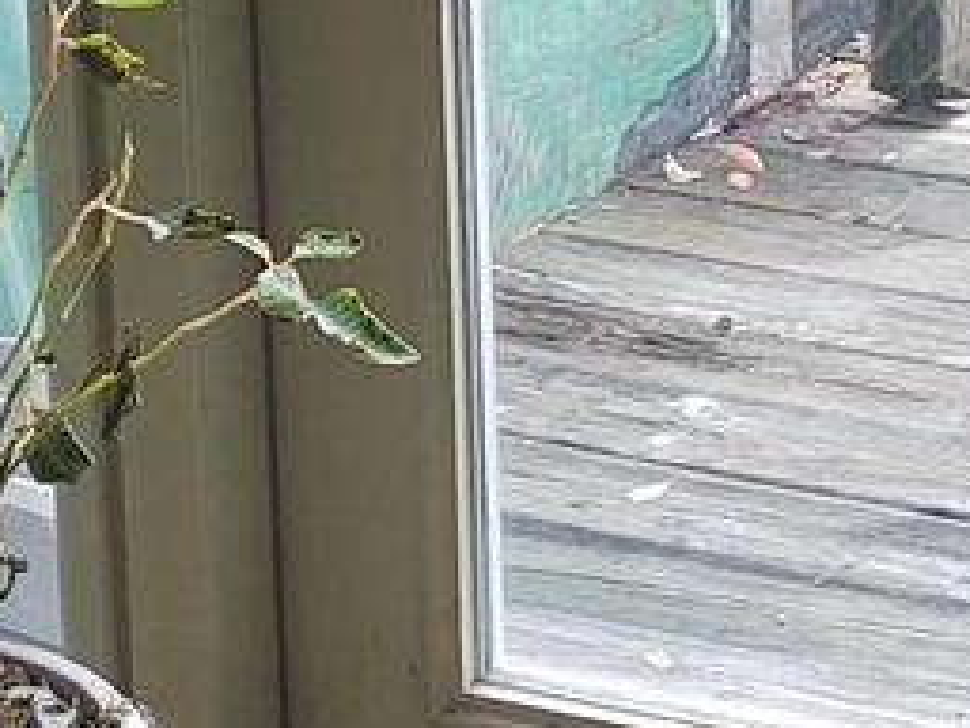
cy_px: -728
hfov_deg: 12.2
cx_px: 1572
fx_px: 4259
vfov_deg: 9.2
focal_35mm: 152
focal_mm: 4.75
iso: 100
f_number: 1.7
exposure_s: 1/121
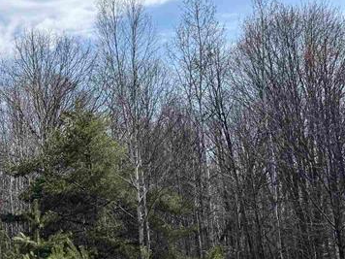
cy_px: 137
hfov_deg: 24.0
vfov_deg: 21.3
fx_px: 688
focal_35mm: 69
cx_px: -126
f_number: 1.78
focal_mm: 6.76
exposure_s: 1/5814
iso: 80
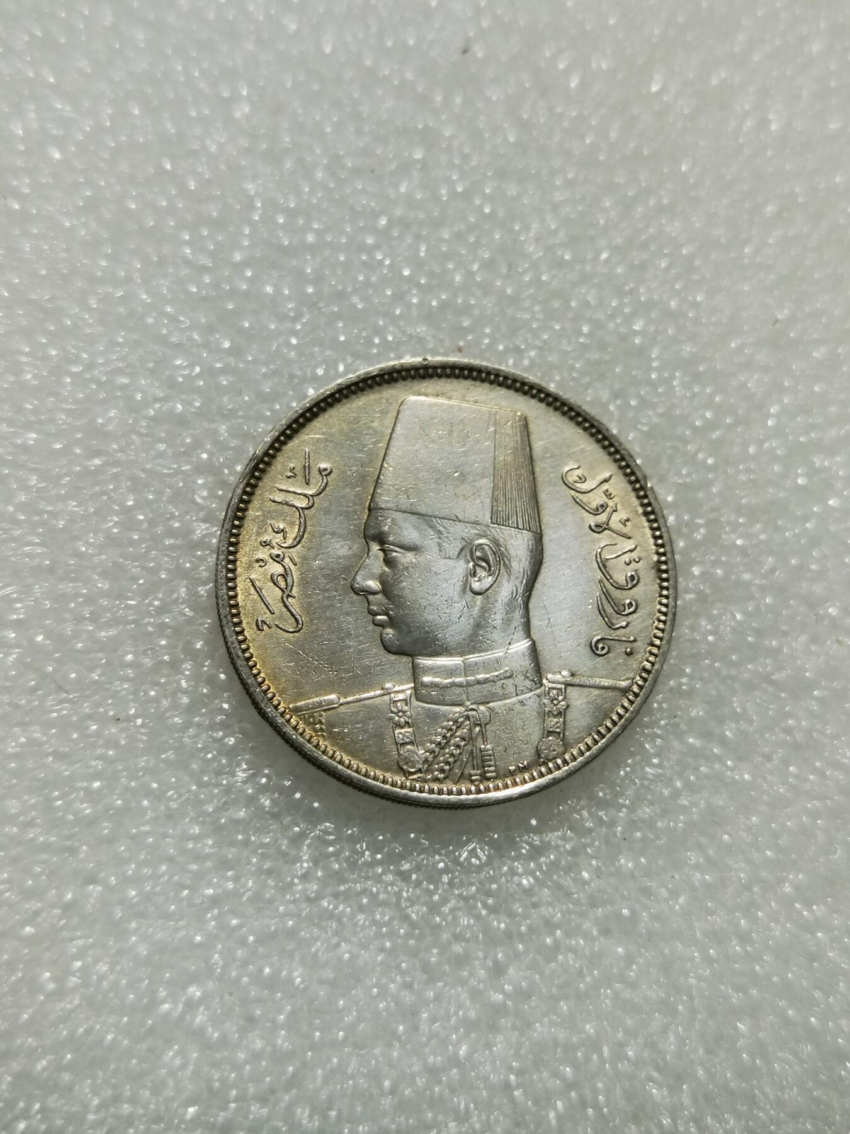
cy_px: 567
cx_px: 425
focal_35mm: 56
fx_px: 1833
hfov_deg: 26.1
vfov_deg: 34.3
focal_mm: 6.67
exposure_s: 1/100
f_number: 1.9
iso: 64
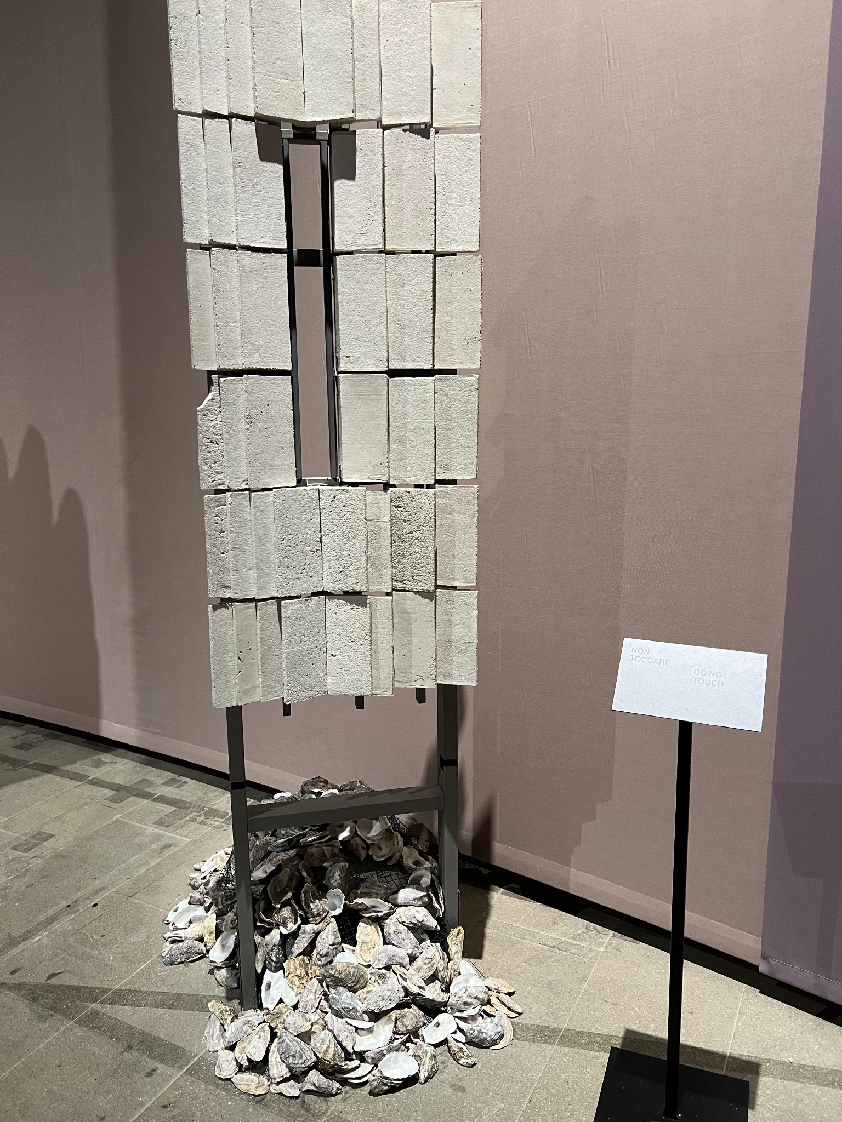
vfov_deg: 67.3
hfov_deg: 53.1
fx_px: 843
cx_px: 421
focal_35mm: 26
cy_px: 561
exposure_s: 1/60
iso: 160
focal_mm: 5.7
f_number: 1.5
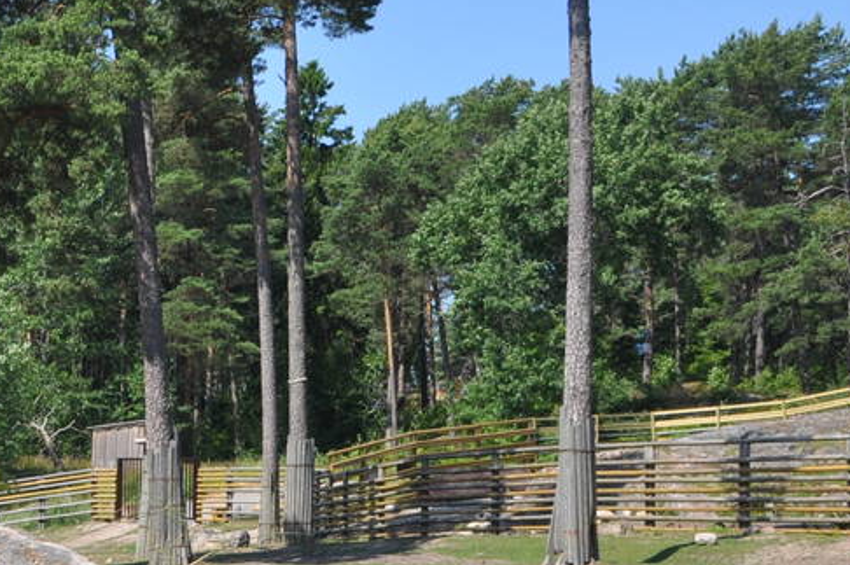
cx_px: -357
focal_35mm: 104
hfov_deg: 18.0
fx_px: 2445
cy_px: 447
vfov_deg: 13.1
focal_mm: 21
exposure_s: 1/320
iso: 200
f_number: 9
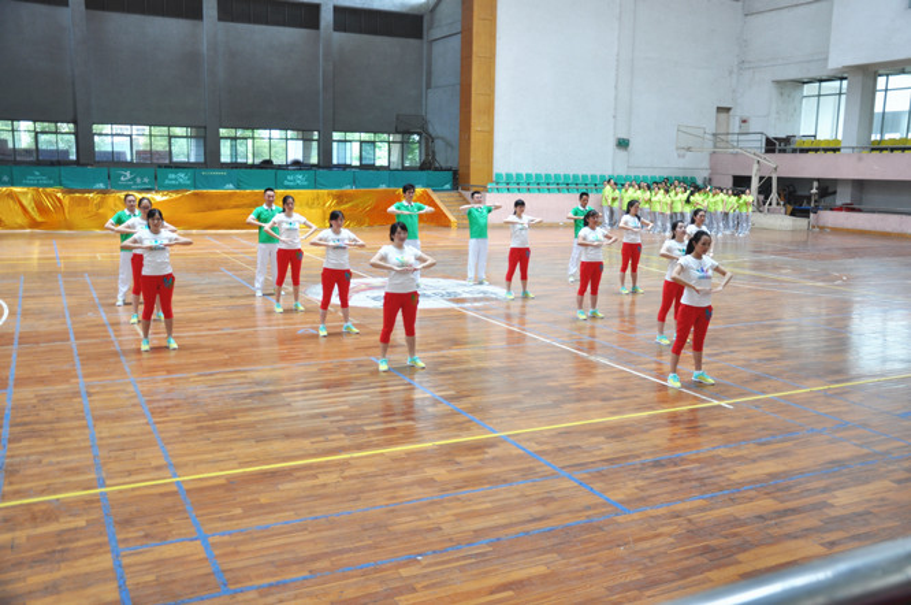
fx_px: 834
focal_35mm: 33
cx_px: 456
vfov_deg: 39.9
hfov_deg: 57.3
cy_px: 302
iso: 200
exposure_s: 1/50
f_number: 3.8
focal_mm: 22
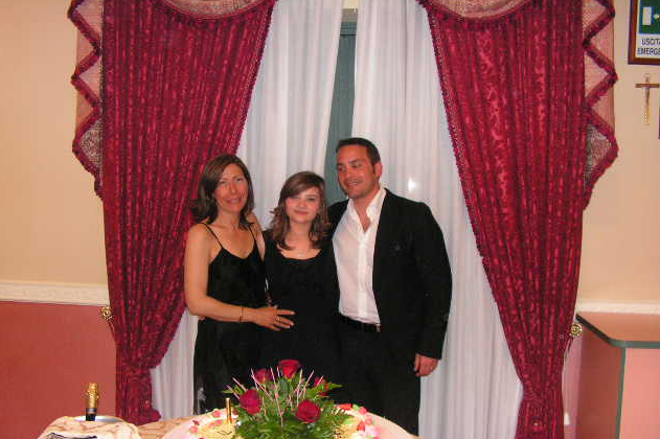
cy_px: 249
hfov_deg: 50.7
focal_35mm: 38
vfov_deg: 35.0
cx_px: 332
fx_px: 696
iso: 200
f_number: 3.2
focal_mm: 6
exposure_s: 1/40
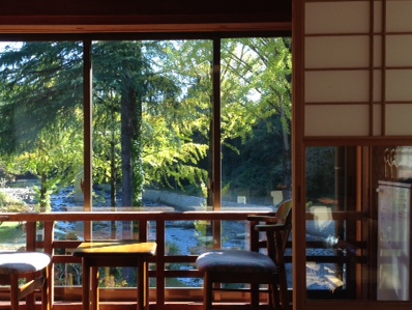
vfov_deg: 27.5
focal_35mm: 53
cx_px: 159
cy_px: 167
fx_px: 631
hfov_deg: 36.0
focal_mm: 4.12
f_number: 2.4
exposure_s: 1/162
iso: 50
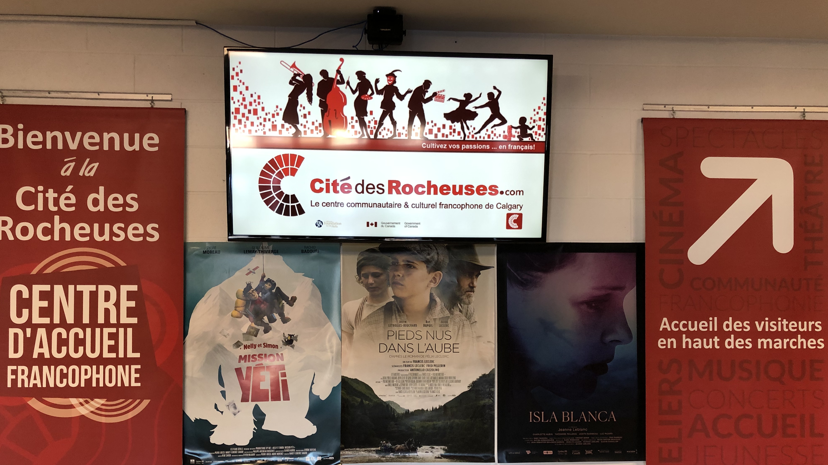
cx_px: 411
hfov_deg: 62.6
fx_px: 681
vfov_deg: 37.4
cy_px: 308
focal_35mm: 31
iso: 40
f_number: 1.8
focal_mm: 3.99
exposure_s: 1/24
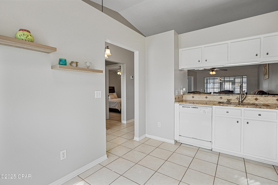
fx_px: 133
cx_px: 139
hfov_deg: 92.4
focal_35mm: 17
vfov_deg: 69.7
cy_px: 92
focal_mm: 11.5
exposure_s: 1/60
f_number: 4
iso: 100
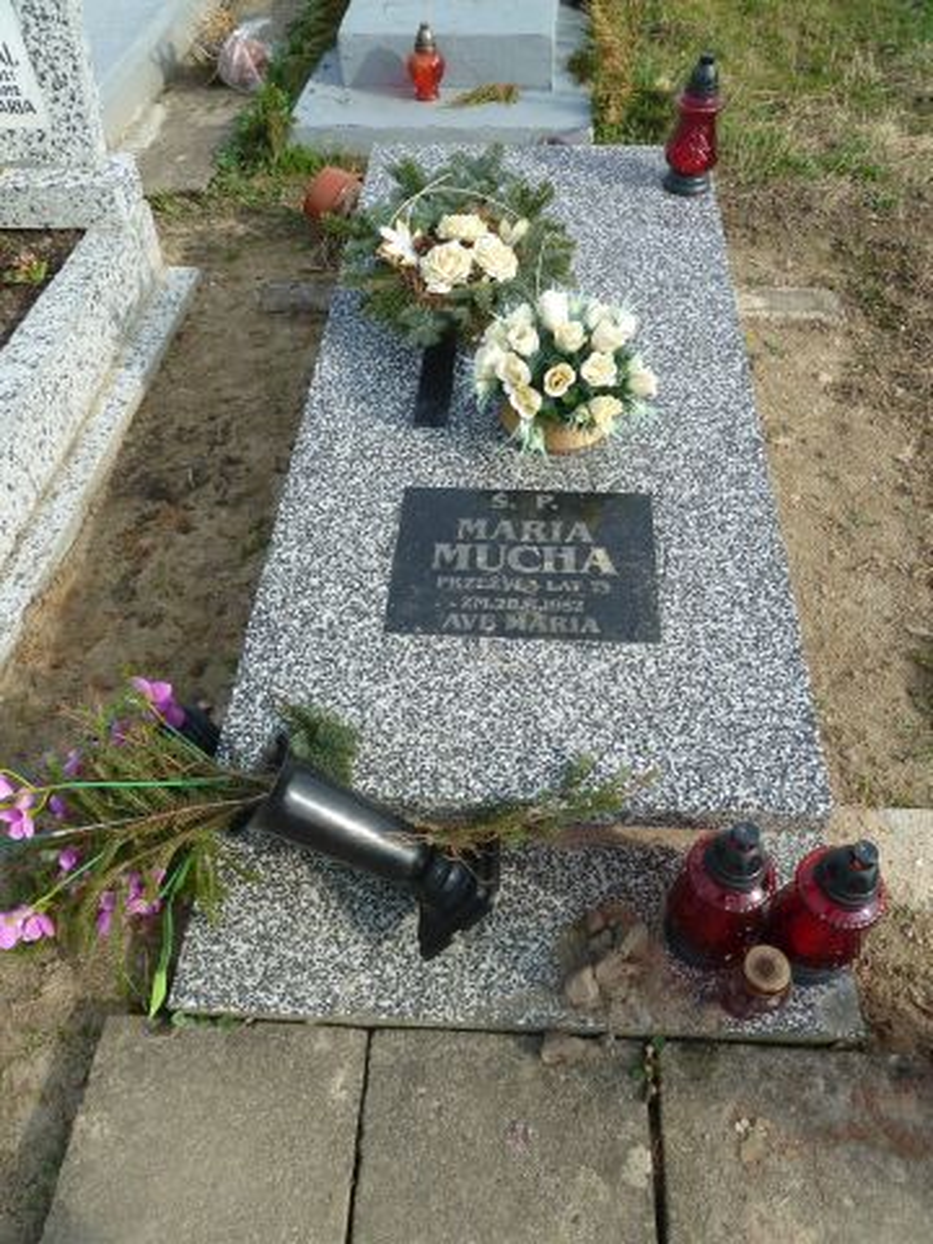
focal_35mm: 25
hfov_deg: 54.9
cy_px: 622
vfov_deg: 69.4
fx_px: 898
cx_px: 466
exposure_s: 1/250
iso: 80
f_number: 4
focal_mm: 4.1
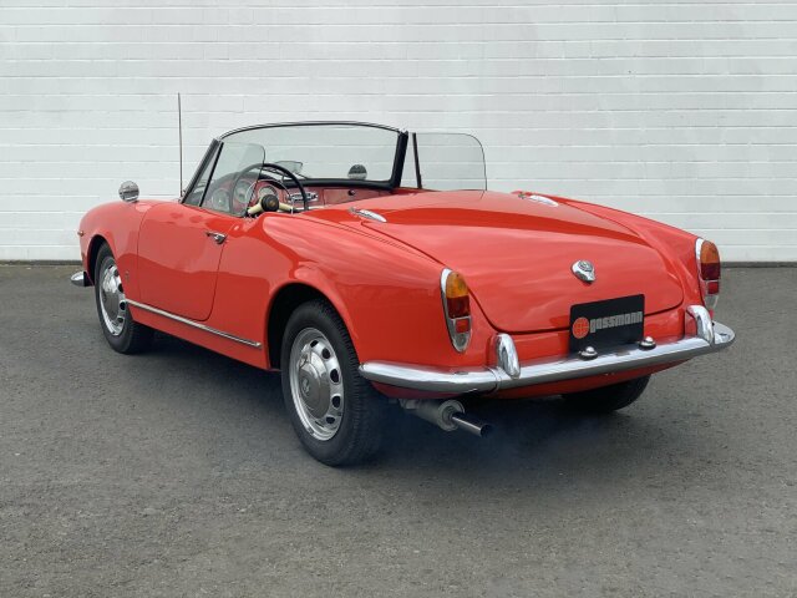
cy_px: 299
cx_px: 398
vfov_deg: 28.0
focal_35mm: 52
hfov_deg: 36.8
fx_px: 1197
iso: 16
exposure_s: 1/363
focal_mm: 6
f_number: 2.4
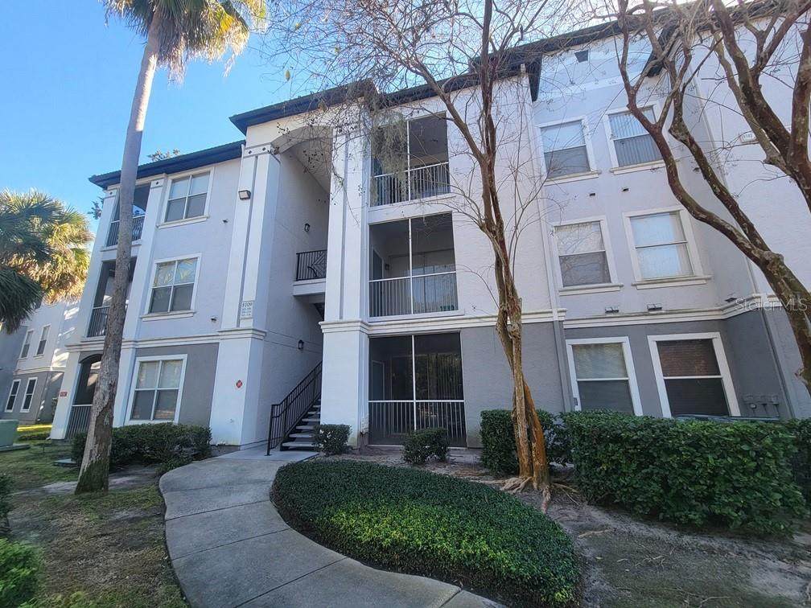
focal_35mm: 13
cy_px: 304
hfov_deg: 106.2
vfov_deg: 89.9
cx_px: 406
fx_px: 305
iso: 50
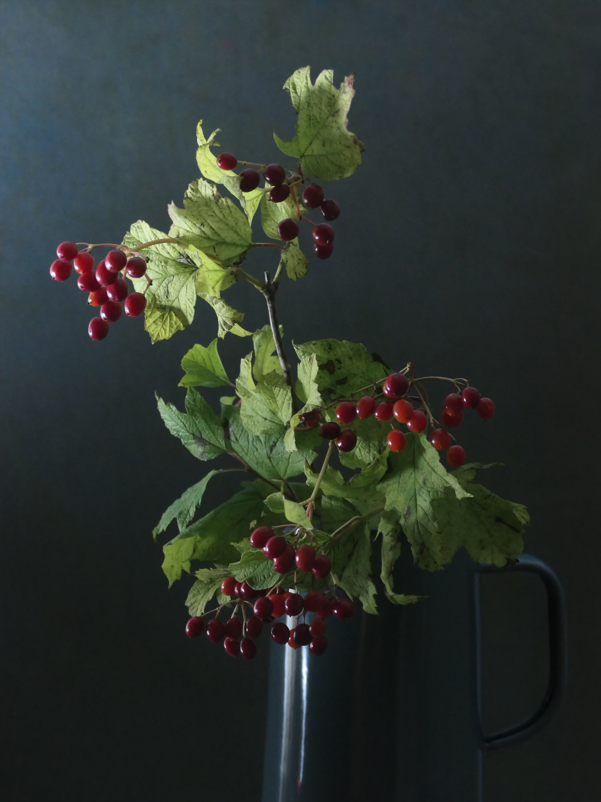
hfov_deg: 17.8
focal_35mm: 83
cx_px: 300
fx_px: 1921
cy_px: 401
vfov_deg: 23.6
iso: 1600
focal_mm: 27.88
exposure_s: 1/60
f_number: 3.7
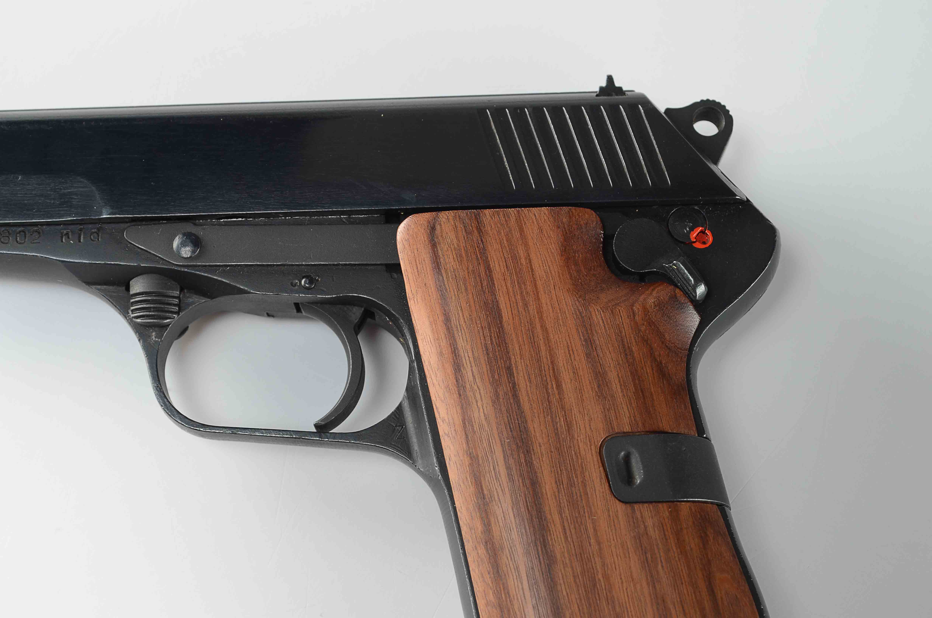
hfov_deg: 28.1
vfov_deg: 18.8
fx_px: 1860
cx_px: 466
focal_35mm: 72
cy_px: 309
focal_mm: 48
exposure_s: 1/80
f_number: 9
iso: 100
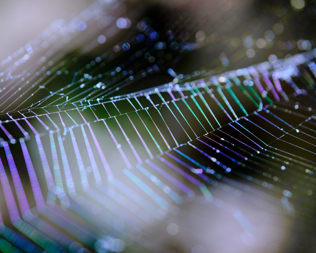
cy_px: 127
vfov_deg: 11.4
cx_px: 155
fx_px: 1272
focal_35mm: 136
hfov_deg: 14.2
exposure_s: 1/240
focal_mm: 80
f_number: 4
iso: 1250
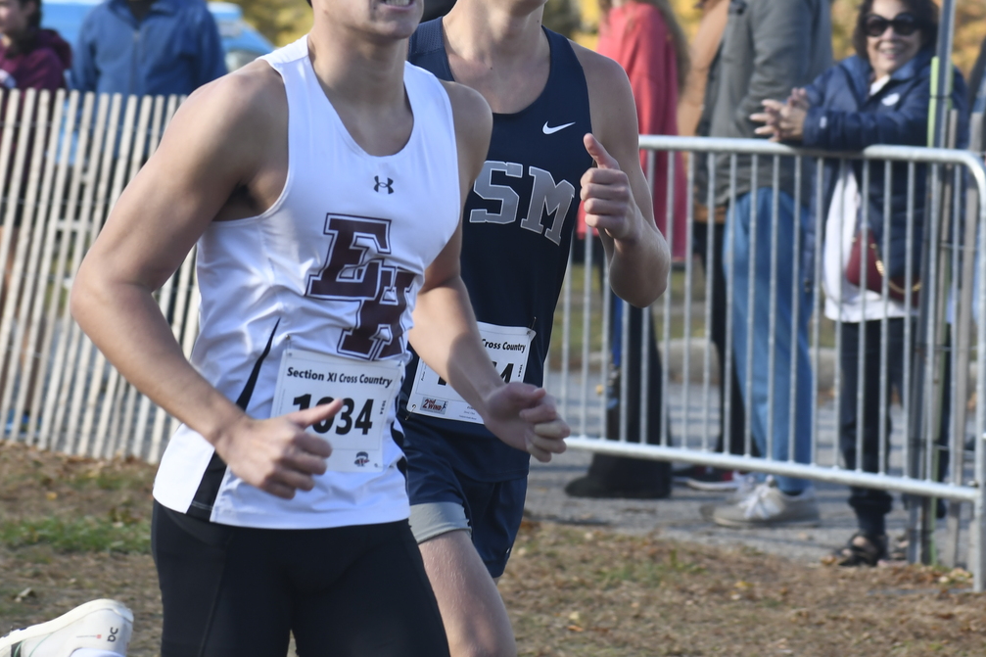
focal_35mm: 228
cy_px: 198
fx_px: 6243
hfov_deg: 9.0
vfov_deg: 6.0
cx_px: 421
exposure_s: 1/640
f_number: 6.3
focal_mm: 102
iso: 400
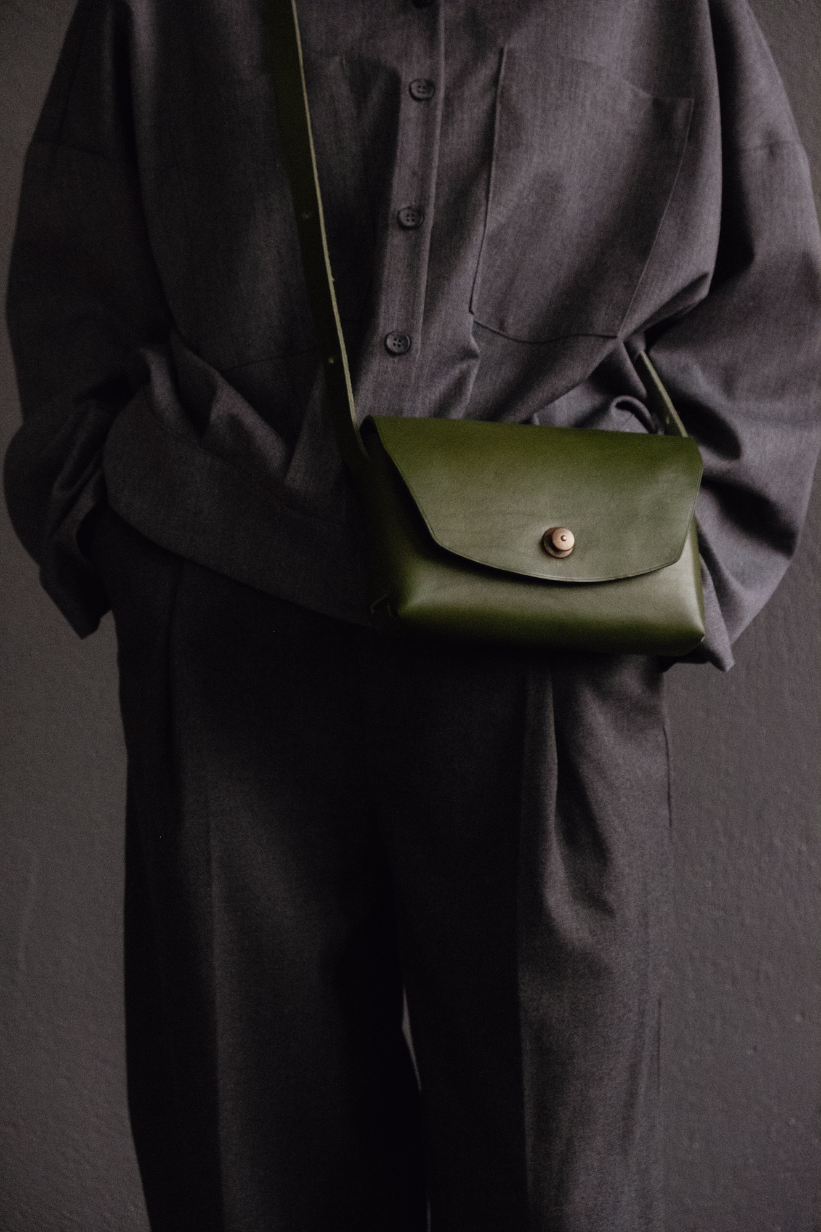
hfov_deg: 17.3
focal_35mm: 79
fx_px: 2703
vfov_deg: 25.7
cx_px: 410
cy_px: 616
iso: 12800
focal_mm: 52.7
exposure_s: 1/100
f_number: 4.5
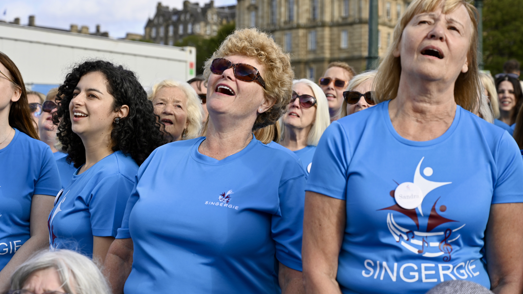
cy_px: 137
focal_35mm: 74
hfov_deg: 28.6
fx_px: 1026
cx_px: 263
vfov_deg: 16.3
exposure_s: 1/250
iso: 100
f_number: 5.6
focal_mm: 70
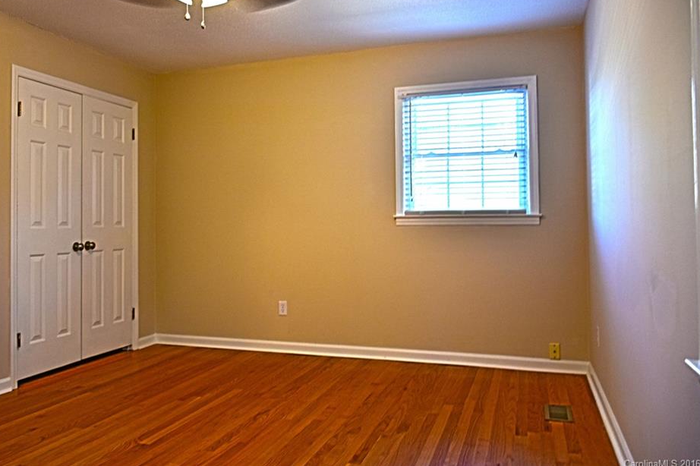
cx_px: 317
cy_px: 212
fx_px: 583
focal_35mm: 30
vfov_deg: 43.5
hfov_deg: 61.8
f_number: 3.5
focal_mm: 18
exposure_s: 1/30
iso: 250
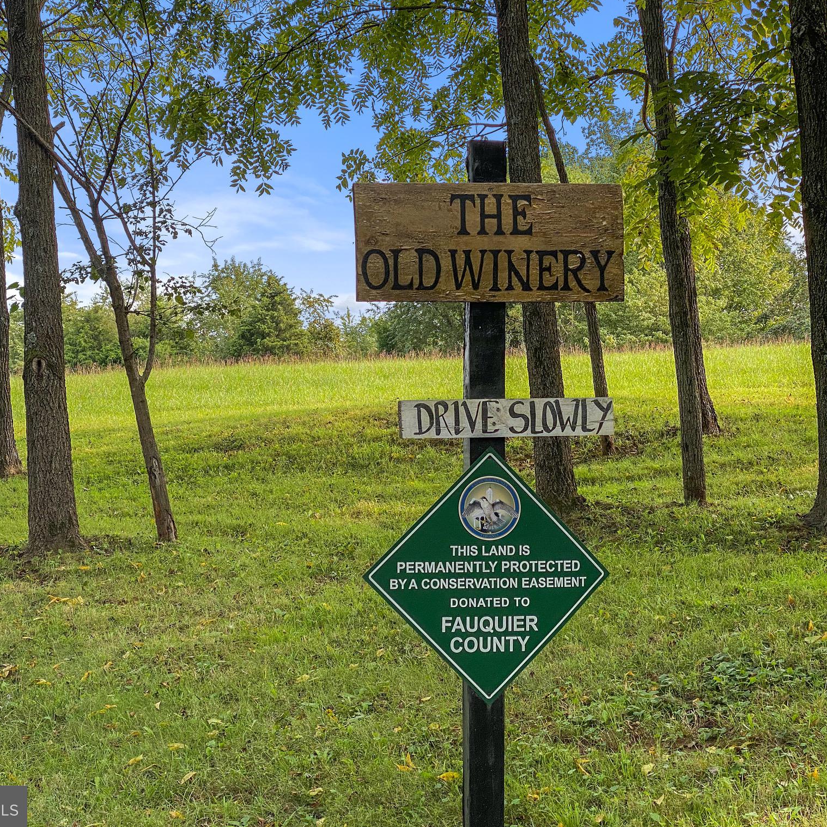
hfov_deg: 27.7
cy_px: 412
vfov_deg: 27.7
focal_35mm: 62
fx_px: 1676
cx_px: 449
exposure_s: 1/340
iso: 20
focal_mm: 6
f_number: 2
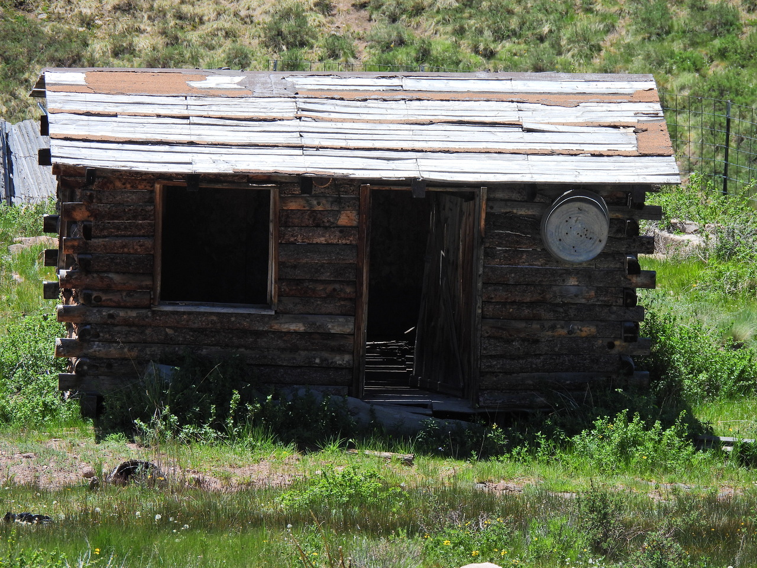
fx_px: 12028
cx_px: 378
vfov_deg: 2.7
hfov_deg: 3.6
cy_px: 284
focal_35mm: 550
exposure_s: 1/400
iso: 100
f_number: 5
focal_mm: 98.1
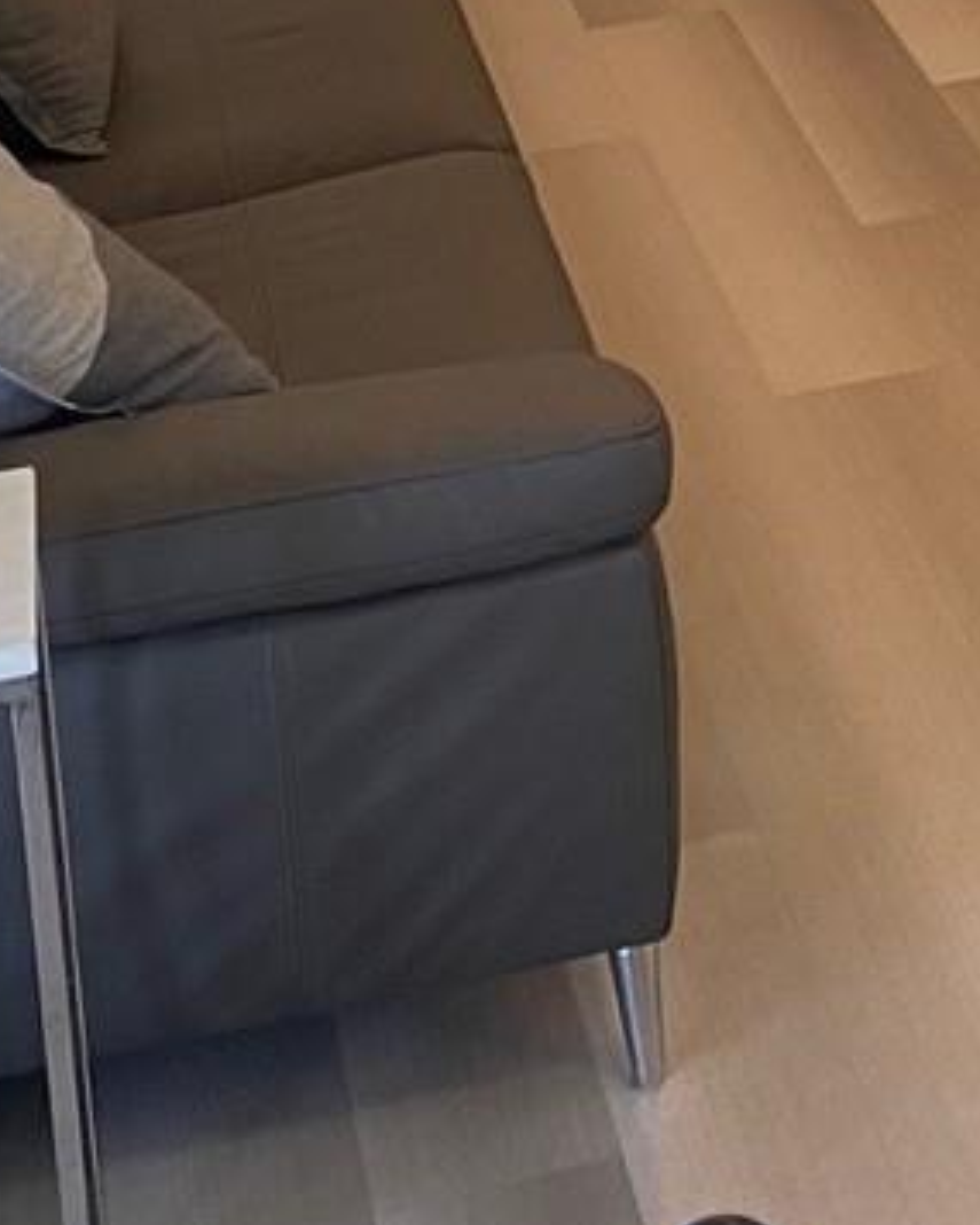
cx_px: 1430
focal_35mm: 114
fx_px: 4131
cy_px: -623
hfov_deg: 12.9
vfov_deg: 15.5
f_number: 1.8
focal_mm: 4.25
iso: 80
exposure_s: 1/60
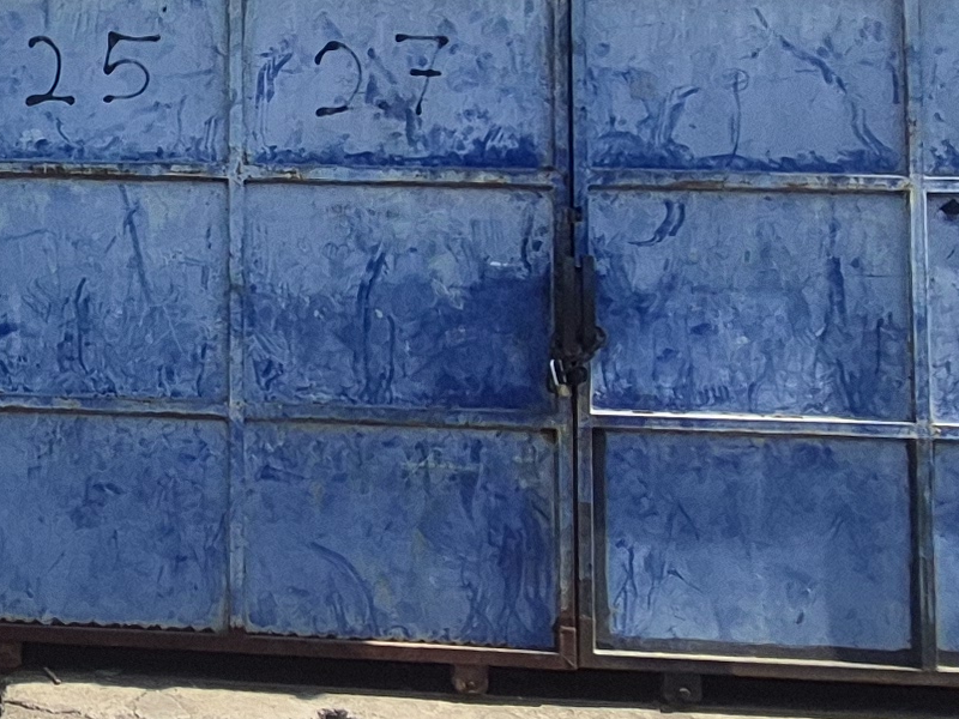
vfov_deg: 22.1
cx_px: -356
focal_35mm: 65
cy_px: 89
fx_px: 1801
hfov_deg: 25.0
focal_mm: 1.74
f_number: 2.2
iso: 64
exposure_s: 1/1996
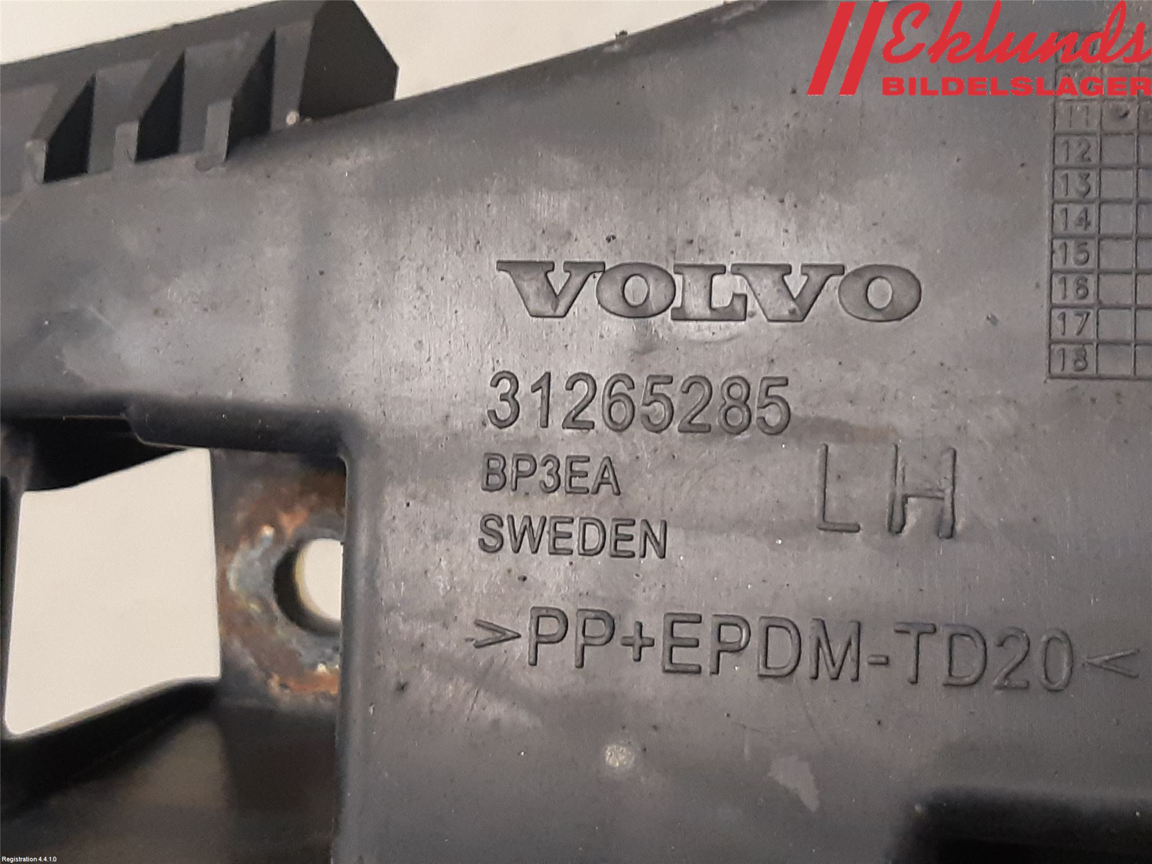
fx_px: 865
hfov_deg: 67.3
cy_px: 432
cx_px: 576
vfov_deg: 53.1
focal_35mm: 26
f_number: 1.7
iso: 250
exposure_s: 1/50
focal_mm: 3.93
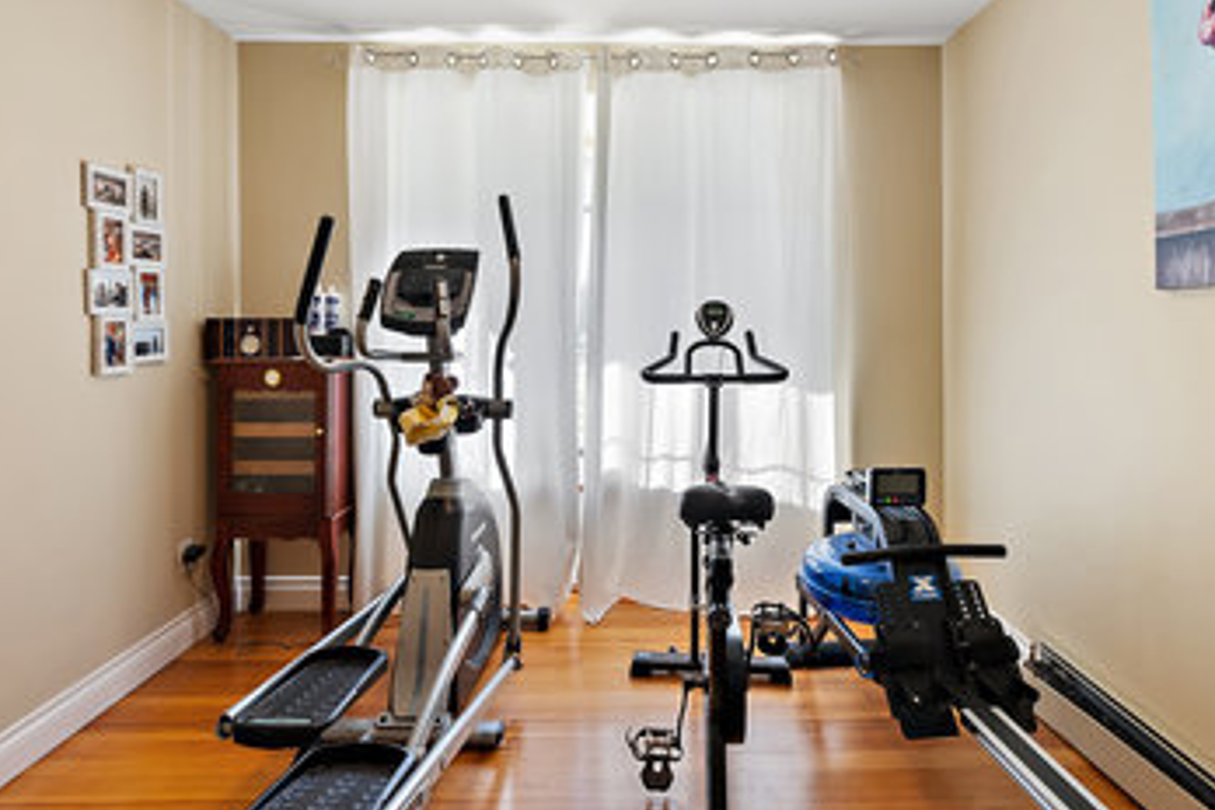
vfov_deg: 61.5
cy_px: 328
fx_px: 675
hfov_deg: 83.9
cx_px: 644
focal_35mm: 20
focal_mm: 16
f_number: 7.1
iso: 400
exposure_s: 1/13
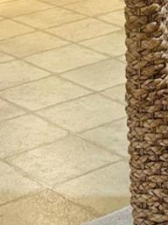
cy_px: -167
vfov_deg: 12.1
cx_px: 233
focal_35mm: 152
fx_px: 986
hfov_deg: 9.5
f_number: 1.5
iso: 200
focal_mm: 5.7
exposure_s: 1/60
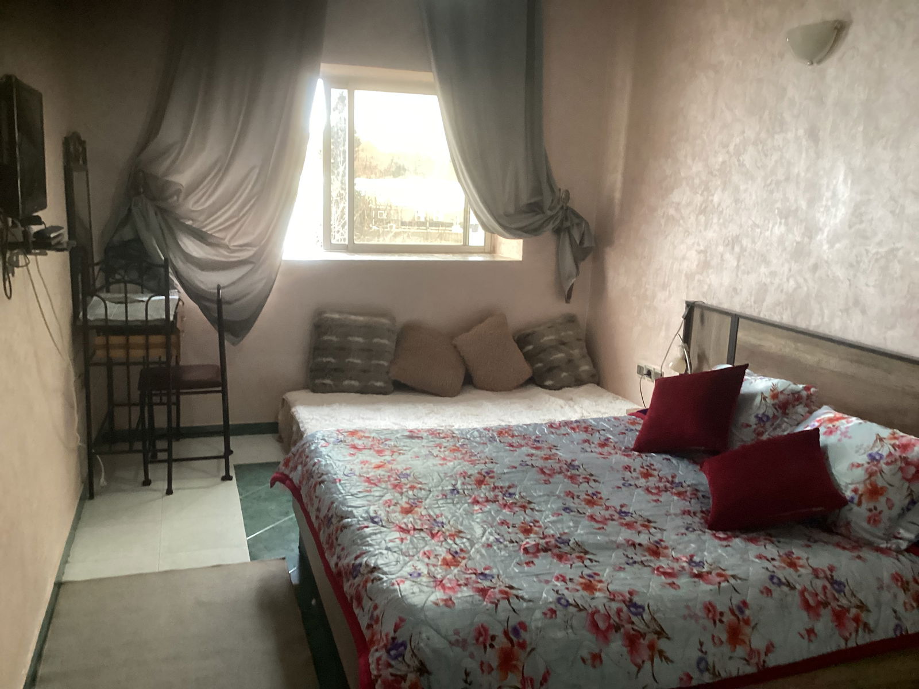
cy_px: 344
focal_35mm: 31
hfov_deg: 58.4
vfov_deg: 45.4
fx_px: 823
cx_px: 460
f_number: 2.4
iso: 250
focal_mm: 3.3
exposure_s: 1/40
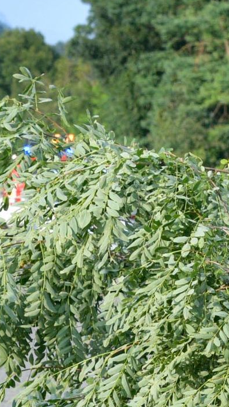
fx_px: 3333
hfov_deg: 3.9
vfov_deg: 6.9
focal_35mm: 309
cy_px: 586
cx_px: -304
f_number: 7.1
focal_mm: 52
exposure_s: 1/640
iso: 500
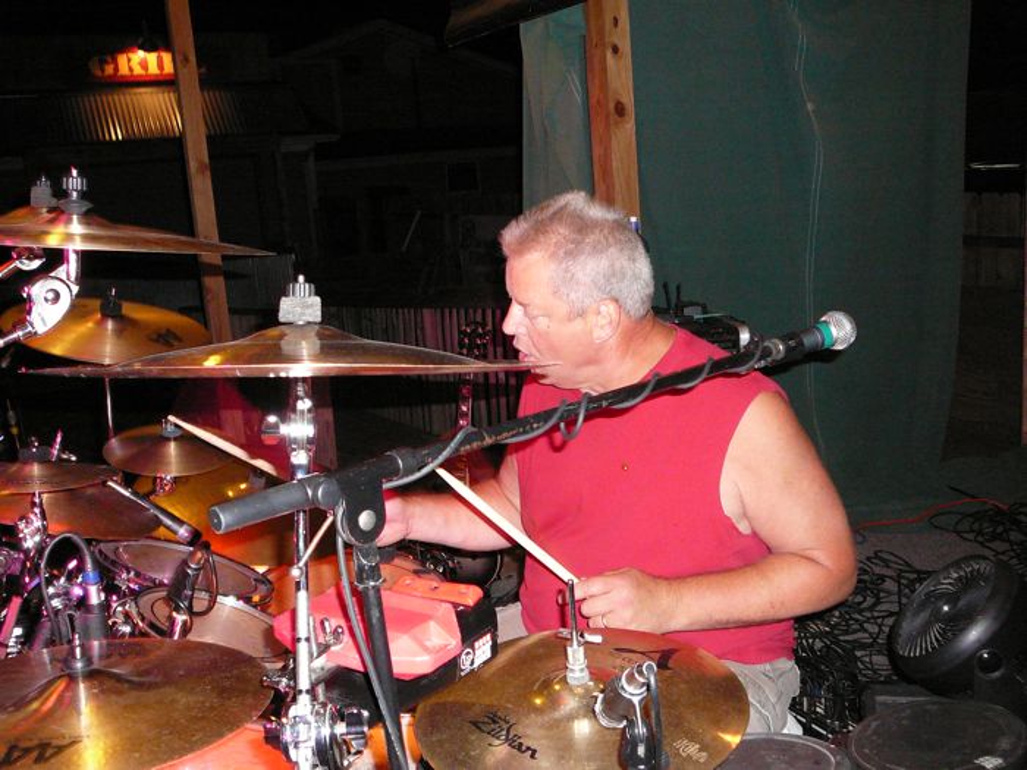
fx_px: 1038
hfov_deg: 52.6
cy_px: 385
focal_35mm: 35
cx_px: 514
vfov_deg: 40.7
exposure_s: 1/30
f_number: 2.8
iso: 320
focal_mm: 5.2
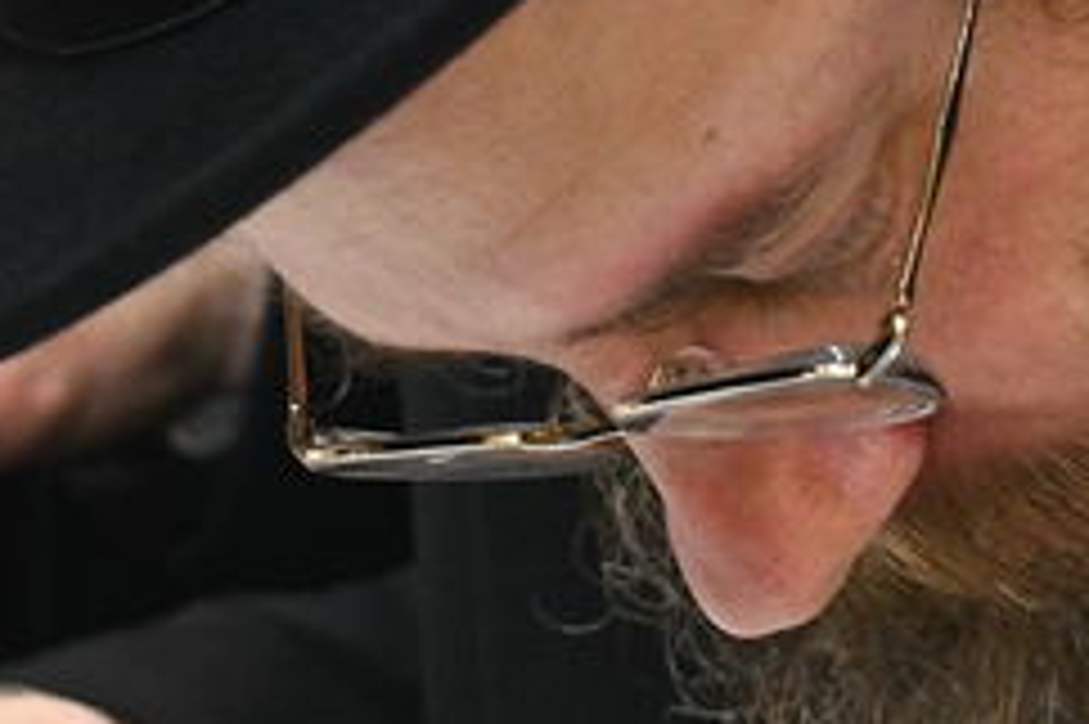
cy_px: 65
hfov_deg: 7.9
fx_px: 7859
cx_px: 652
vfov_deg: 5.3
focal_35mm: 260
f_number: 5.6
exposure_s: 1/125
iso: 3200
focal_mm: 45
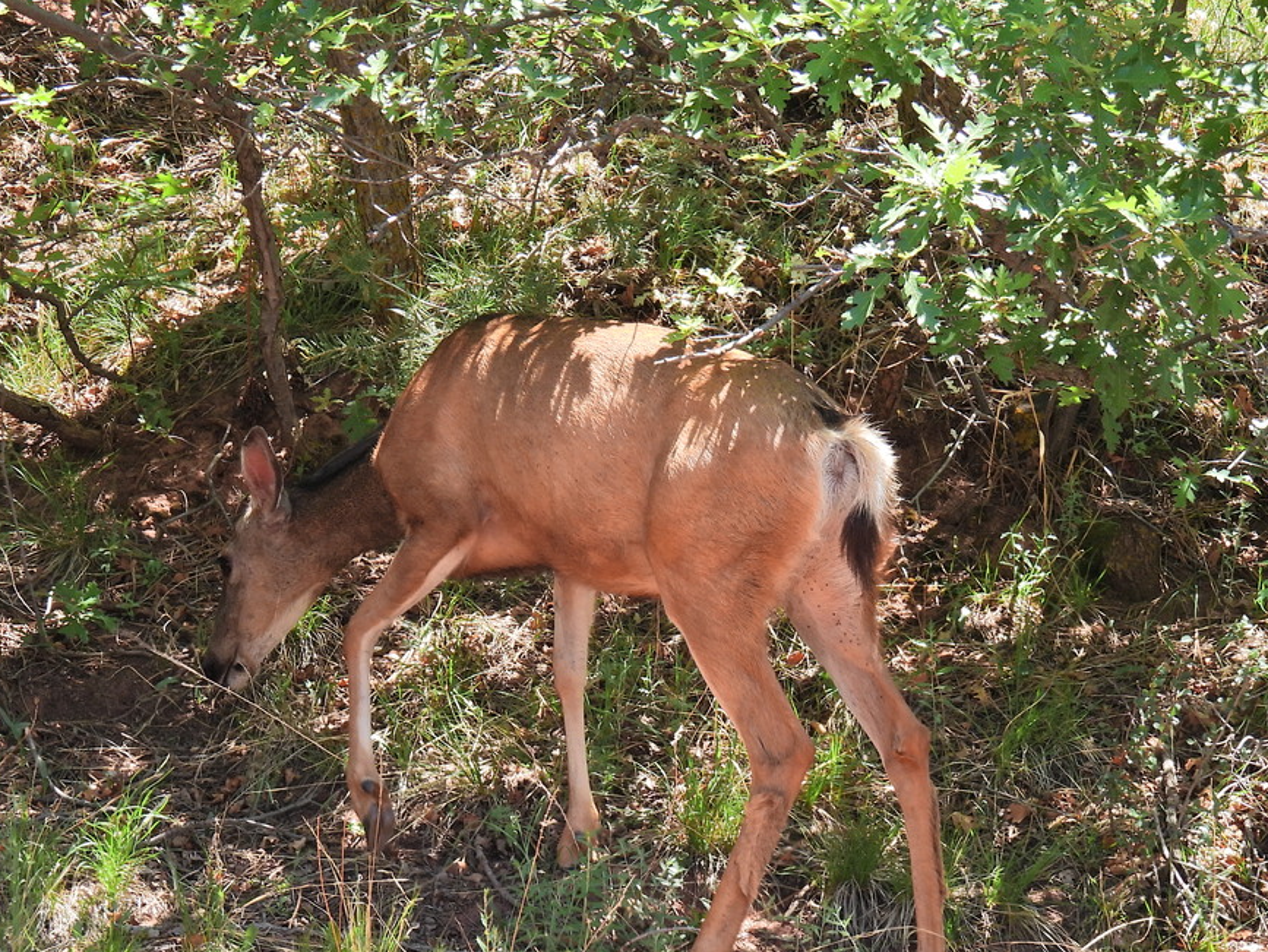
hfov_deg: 7.3
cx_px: 613
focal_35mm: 273
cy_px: 649
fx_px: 10004
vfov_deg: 5.4
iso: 100
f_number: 4.5
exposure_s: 1/160
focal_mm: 33
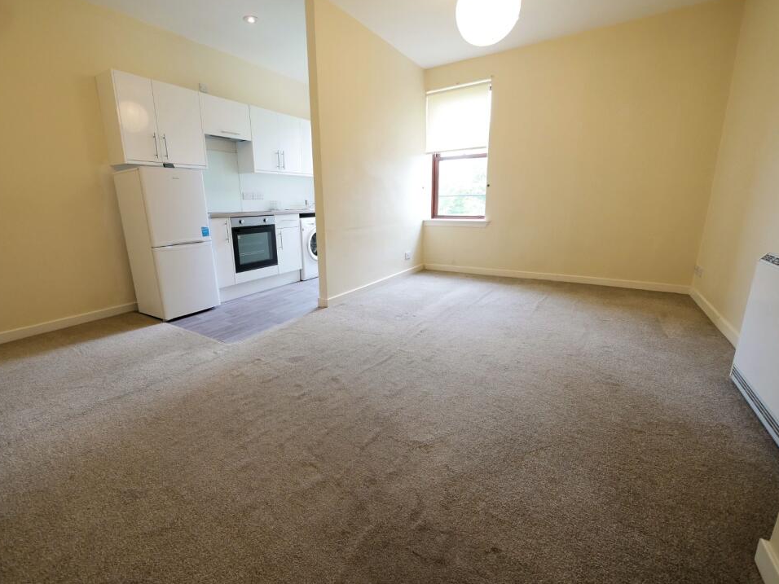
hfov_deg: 98.1
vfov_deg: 81.7
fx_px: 338
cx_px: 368
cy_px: 279
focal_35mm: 15
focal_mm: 7
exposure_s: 1/60
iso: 800
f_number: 4
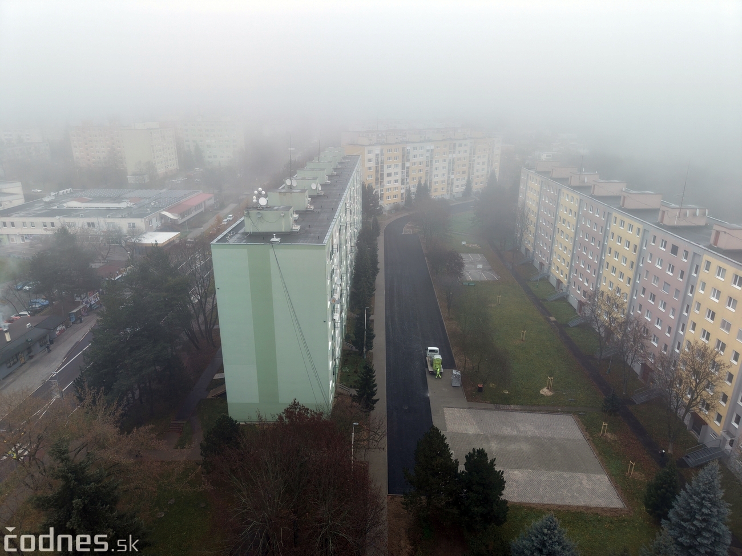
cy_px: 278
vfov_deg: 56.8
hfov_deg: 71.6
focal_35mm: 24
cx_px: 371
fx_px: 514
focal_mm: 8.67
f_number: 1.8
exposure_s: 1/500
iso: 150
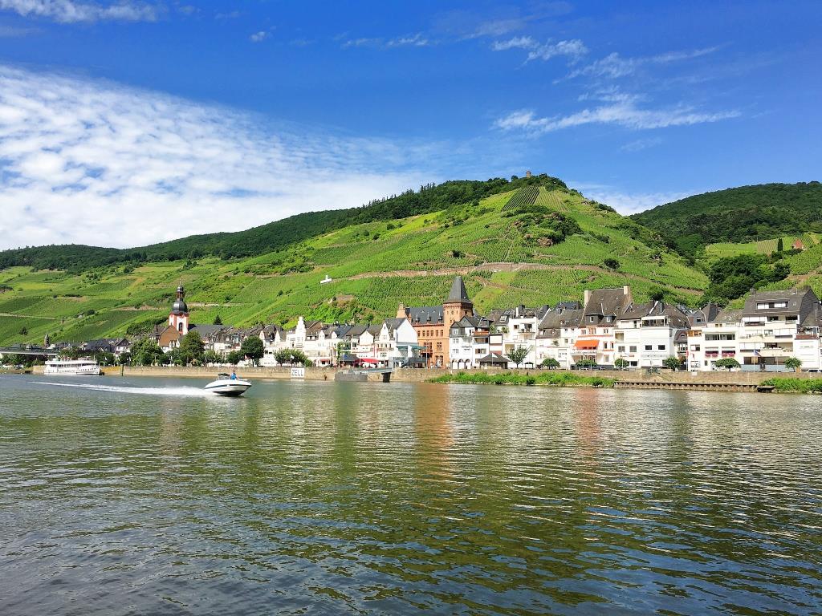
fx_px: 689
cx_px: 411
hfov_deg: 61.7
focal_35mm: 29
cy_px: 308
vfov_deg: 48.2
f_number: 2.2
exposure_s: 1/1789
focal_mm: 4.15
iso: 25
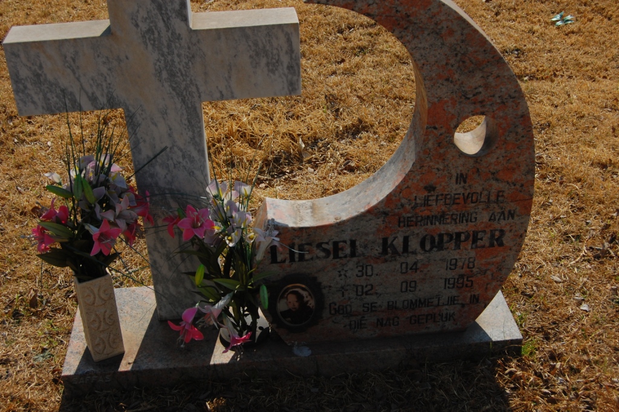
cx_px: 310
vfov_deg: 28.9
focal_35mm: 46
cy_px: 206
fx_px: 799
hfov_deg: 42.4
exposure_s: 1/1250
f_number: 7.1
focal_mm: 31
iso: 400
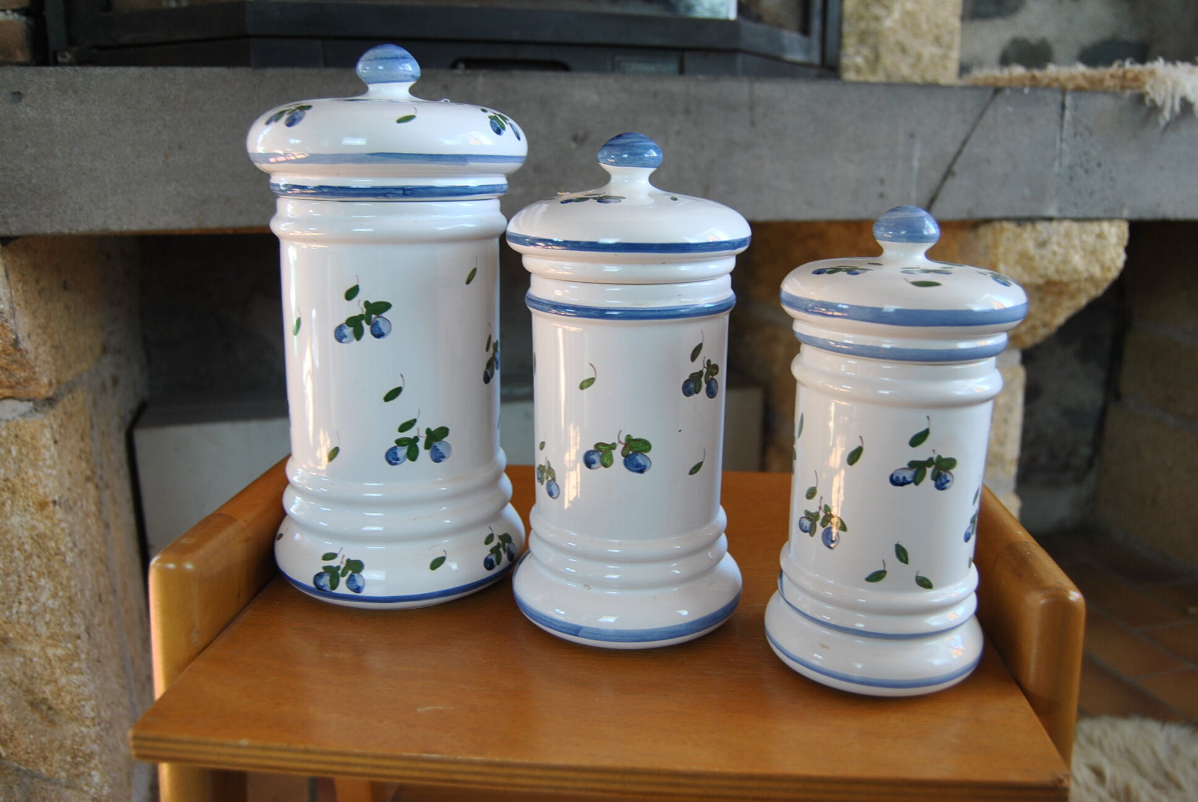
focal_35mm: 30
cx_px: 599
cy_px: 401
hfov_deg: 61.9
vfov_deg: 43.7
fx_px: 1000
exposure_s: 1/40
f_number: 3.5
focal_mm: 20
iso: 200
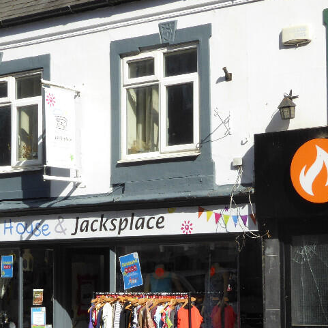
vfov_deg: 18.4
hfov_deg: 18.5
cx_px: 131
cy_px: 235
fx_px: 1008
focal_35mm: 94
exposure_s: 1/400
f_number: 5.6
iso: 100
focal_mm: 9
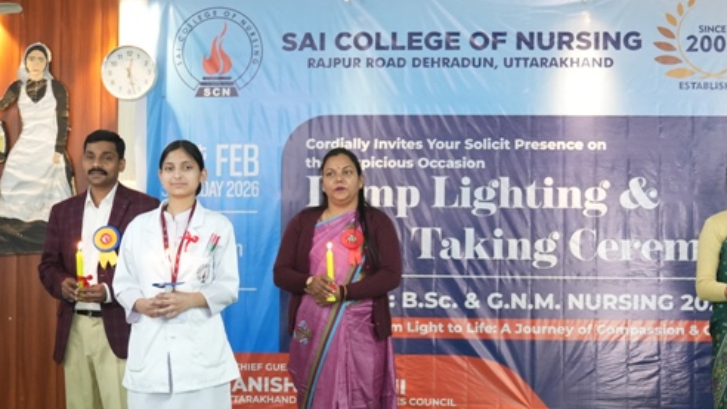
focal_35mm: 61
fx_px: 1176
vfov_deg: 19.6
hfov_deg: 33.7
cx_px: 539
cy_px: 298
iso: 2500
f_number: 2.8
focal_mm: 28
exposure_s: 1/100
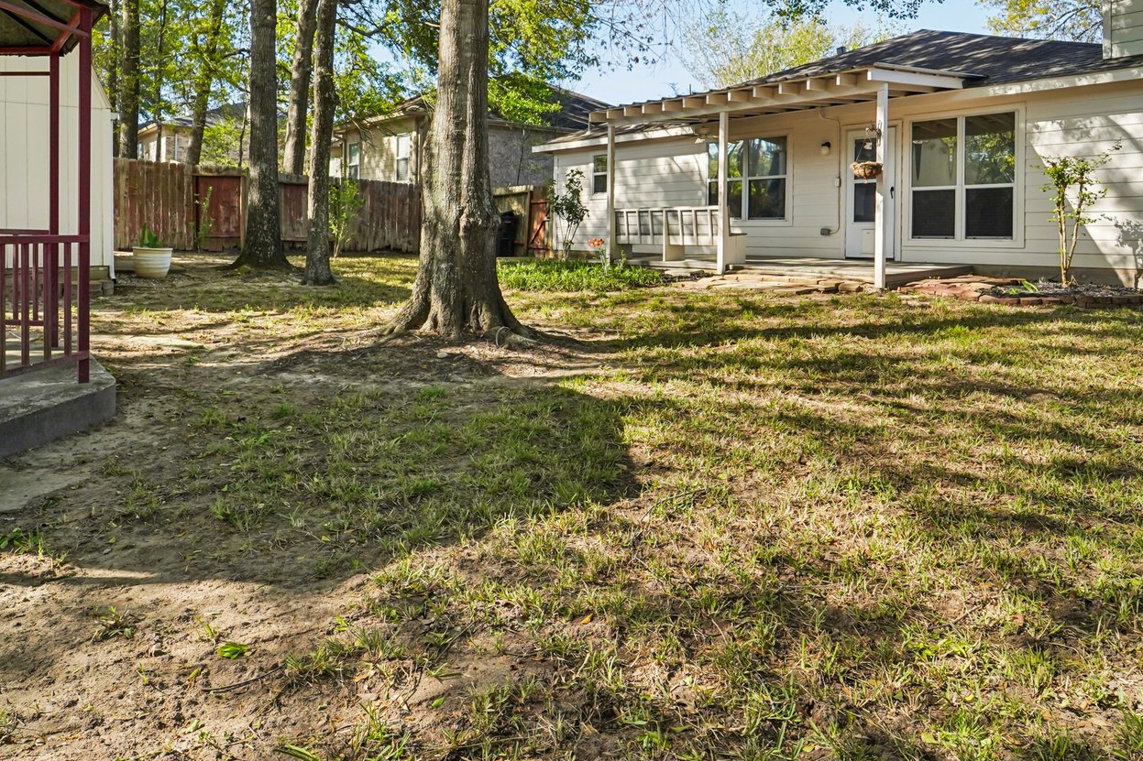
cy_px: 231
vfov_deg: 53.6
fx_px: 730
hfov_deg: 76.0
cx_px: 534
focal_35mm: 23
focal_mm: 14
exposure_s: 1/500
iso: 500
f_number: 8
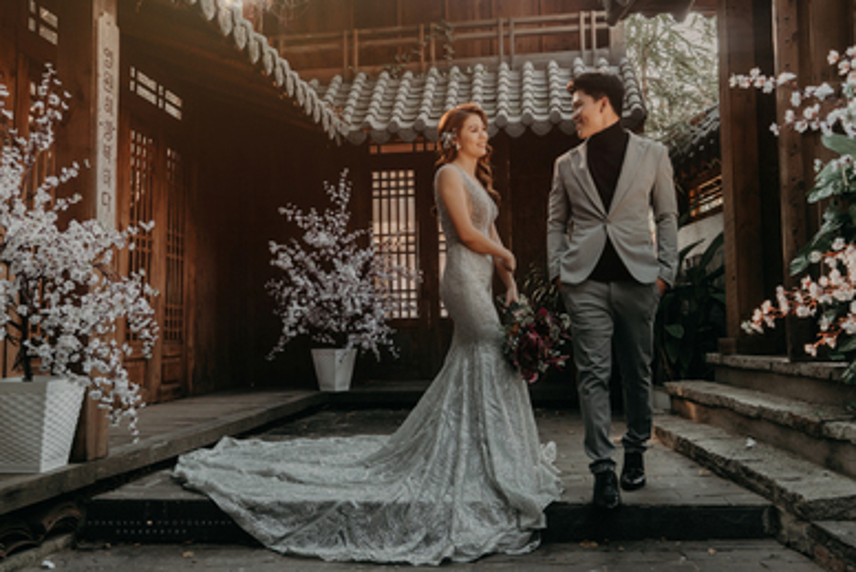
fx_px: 785
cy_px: 286
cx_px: 428
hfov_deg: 57.2
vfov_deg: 40.0
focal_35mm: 33
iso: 320
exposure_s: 1/160
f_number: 4
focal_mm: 33
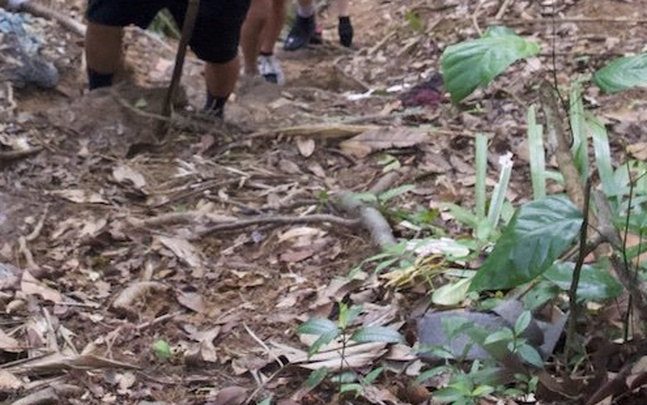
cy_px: -116
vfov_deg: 12.9
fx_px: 1729
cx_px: 156
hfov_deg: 21.0
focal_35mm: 98
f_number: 13
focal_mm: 34
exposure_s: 1/125
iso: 12800
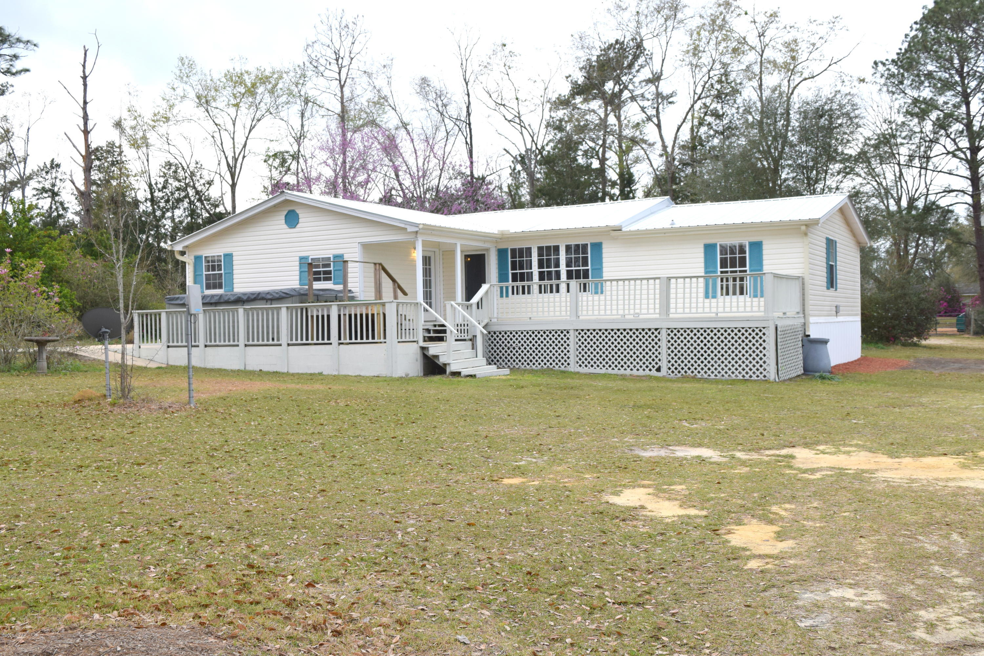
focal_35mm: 36
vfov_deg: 36.9
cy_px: 328
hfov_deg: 53.1
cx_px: 492
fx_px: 984
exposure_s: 1/250
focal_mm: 24
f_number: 8
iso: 280
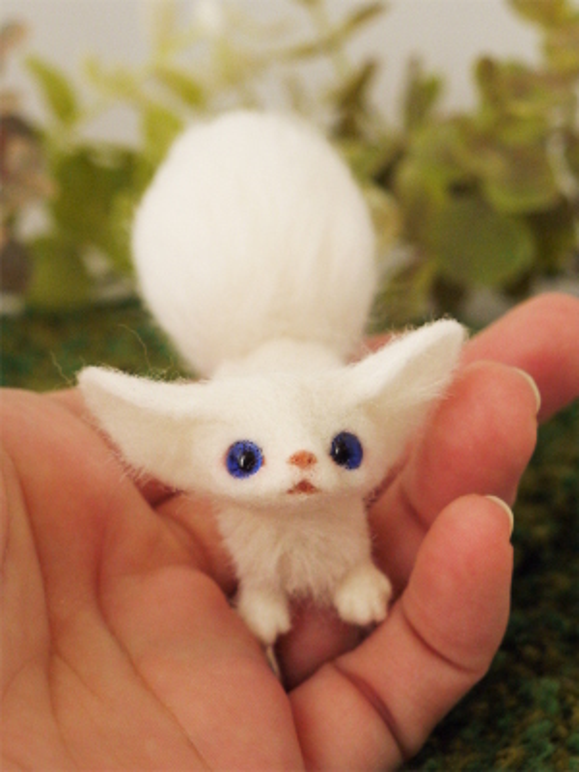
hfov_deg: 11.7
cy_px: 386
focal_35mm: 127
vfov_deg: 15.5
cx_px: 290
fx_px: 2832
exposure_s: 1/250
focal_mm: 45
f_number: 5.6
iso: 250
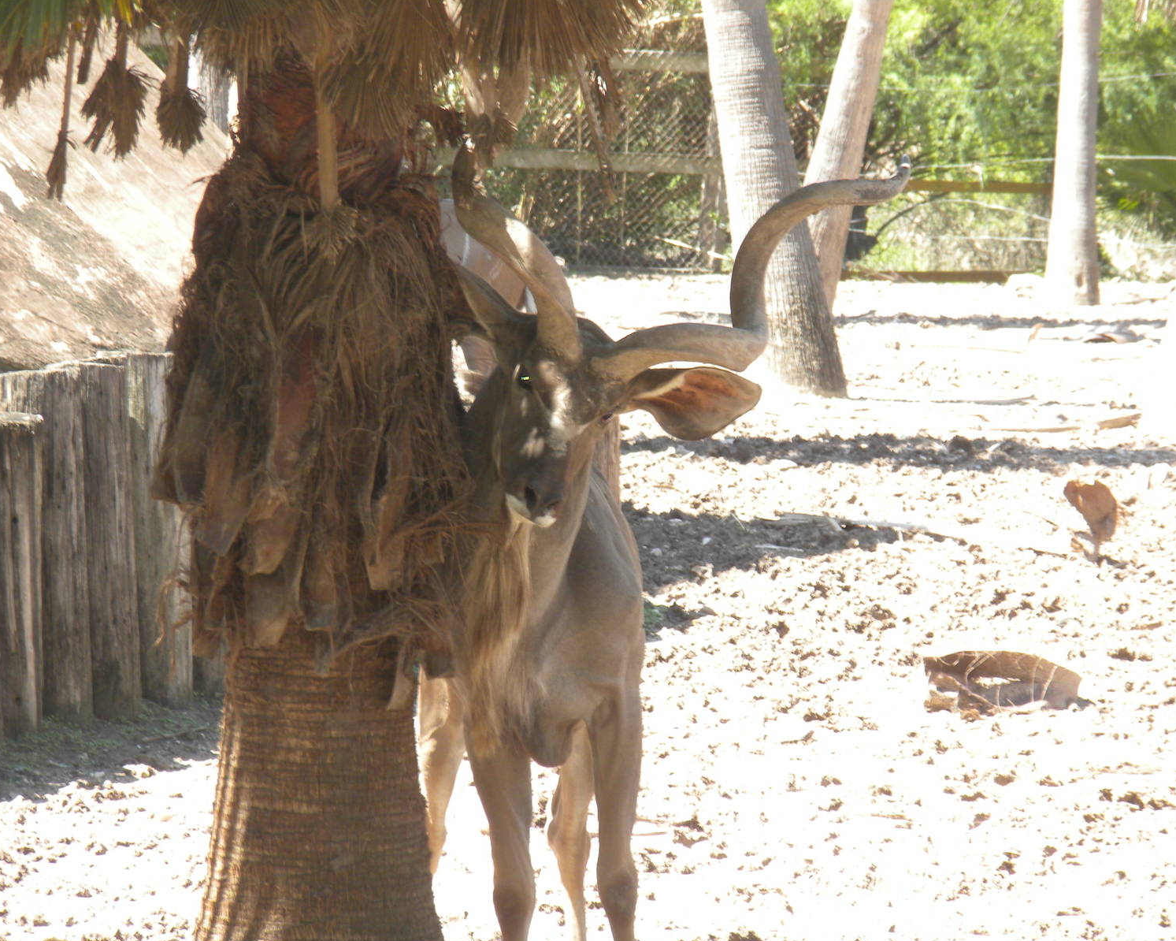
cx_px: 601
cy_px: 471
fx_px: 8665
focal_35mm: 249
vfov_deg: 6.2
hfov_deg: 7.8
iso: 85
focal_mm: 42.1
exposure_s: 1/70.8
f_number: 5.2
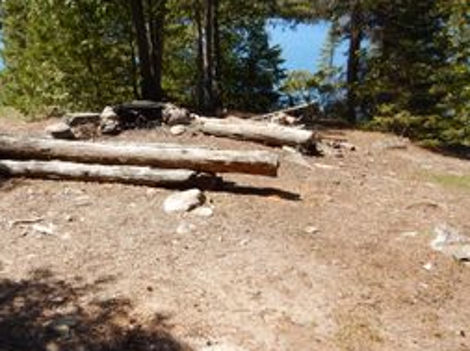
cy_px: 188
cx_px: 147
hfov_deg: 48.0
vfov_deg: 37.6
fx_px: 515
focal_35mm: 38
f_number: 2.8
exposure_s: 1/800
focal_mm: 4.3
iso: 125
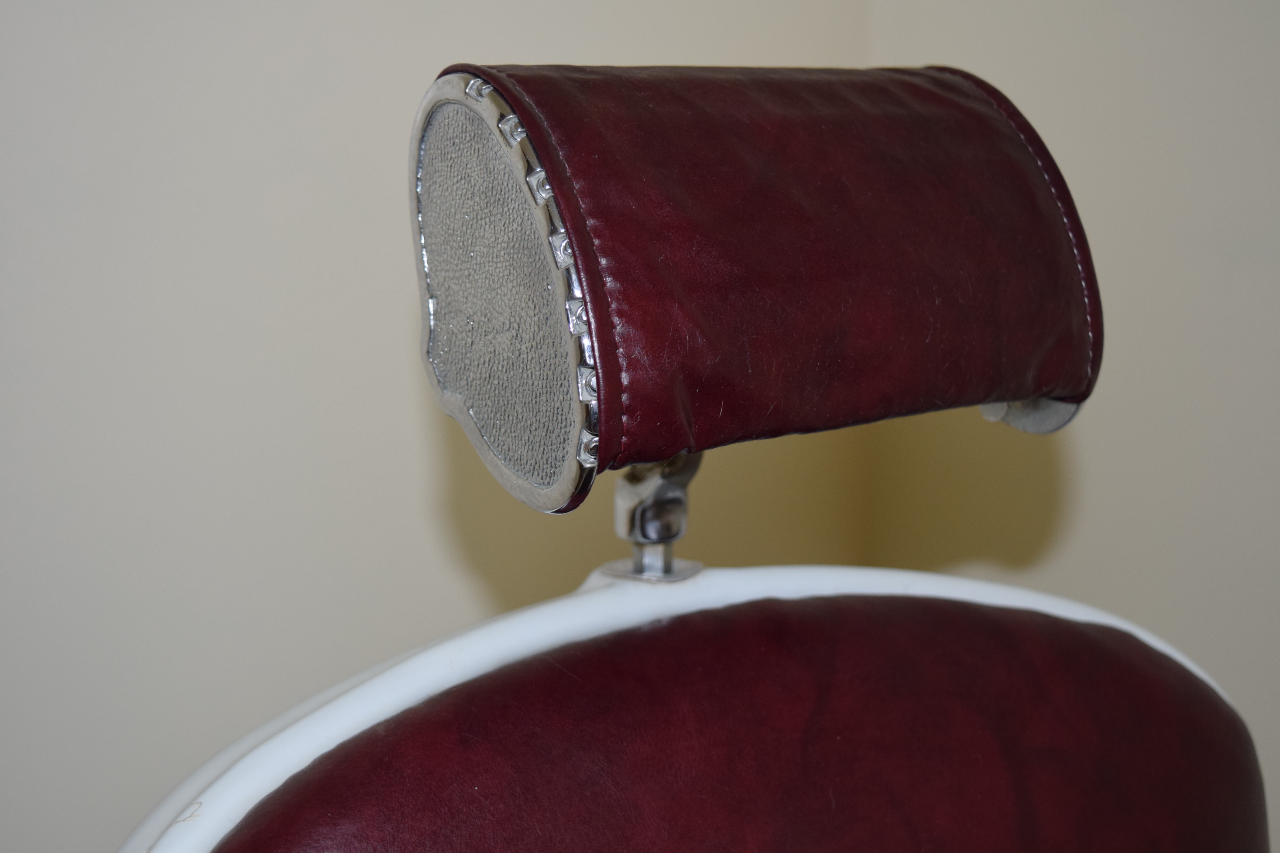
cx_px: 642
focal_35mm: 49
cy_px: 425
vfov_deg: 27.5
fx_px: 1742
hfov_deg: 40.3
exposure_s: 1/100
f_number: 5.6
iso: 560
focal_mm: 32
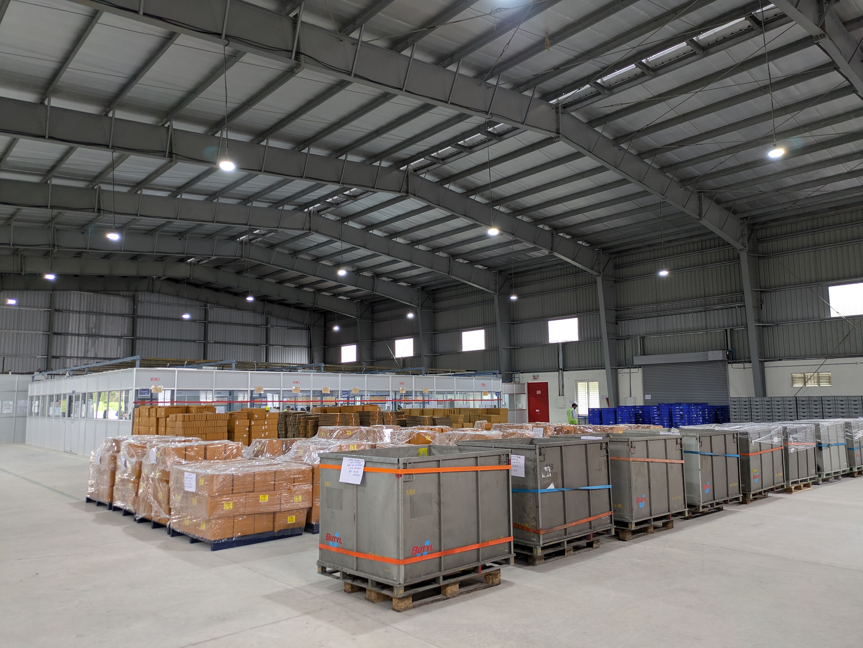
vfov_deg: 54.9
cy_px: 324
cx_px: 432
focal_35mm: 25
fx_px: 624
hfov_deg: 69.4
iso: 102
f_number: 1.89
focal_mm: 5.43
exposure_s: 1/50
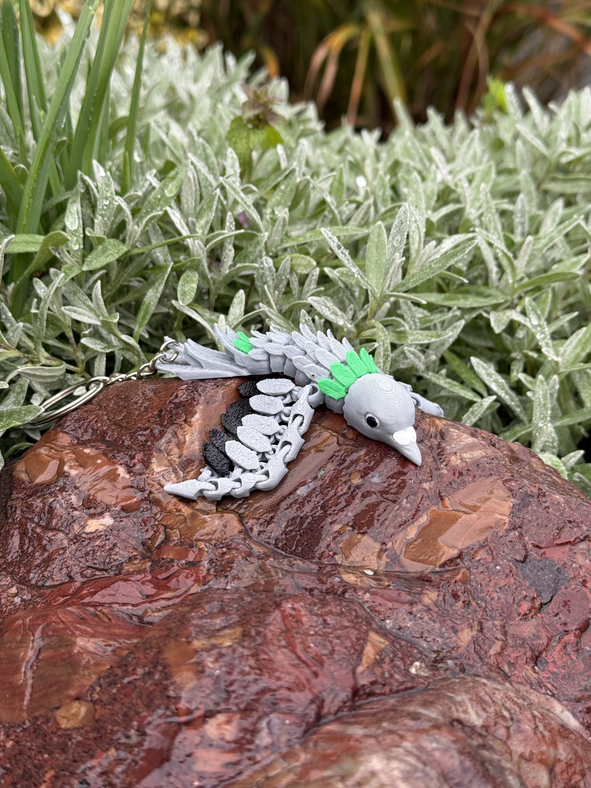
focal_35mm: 48
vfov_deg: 39.7
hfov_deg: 30.3
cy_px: 394
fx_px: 1093
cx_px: 296
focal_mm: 6.76
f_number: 1.78
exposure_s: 1/513
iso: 64
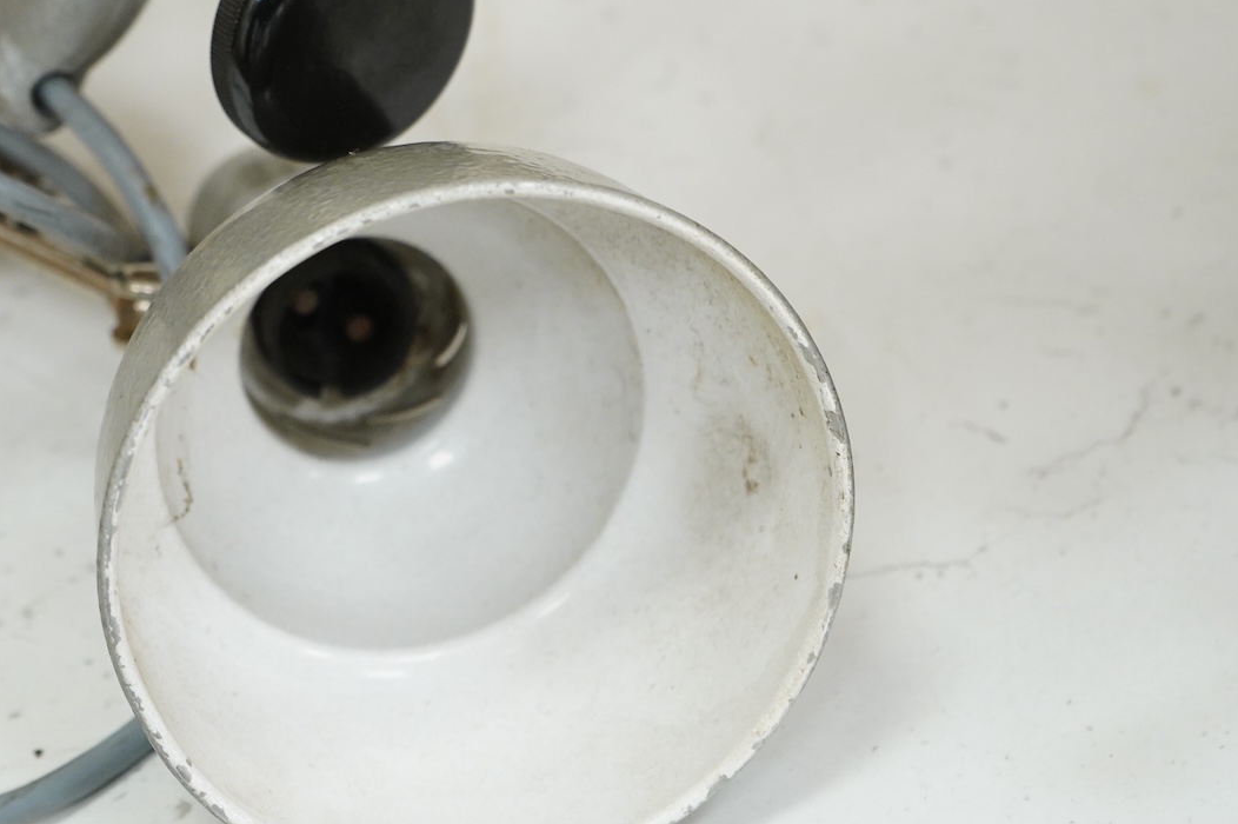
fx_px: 3368
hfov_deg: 20.7
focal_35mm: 98
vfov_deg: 13.9
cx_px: 331
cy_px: 330
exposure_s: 1/125
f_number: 5
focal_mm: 60
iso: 3200
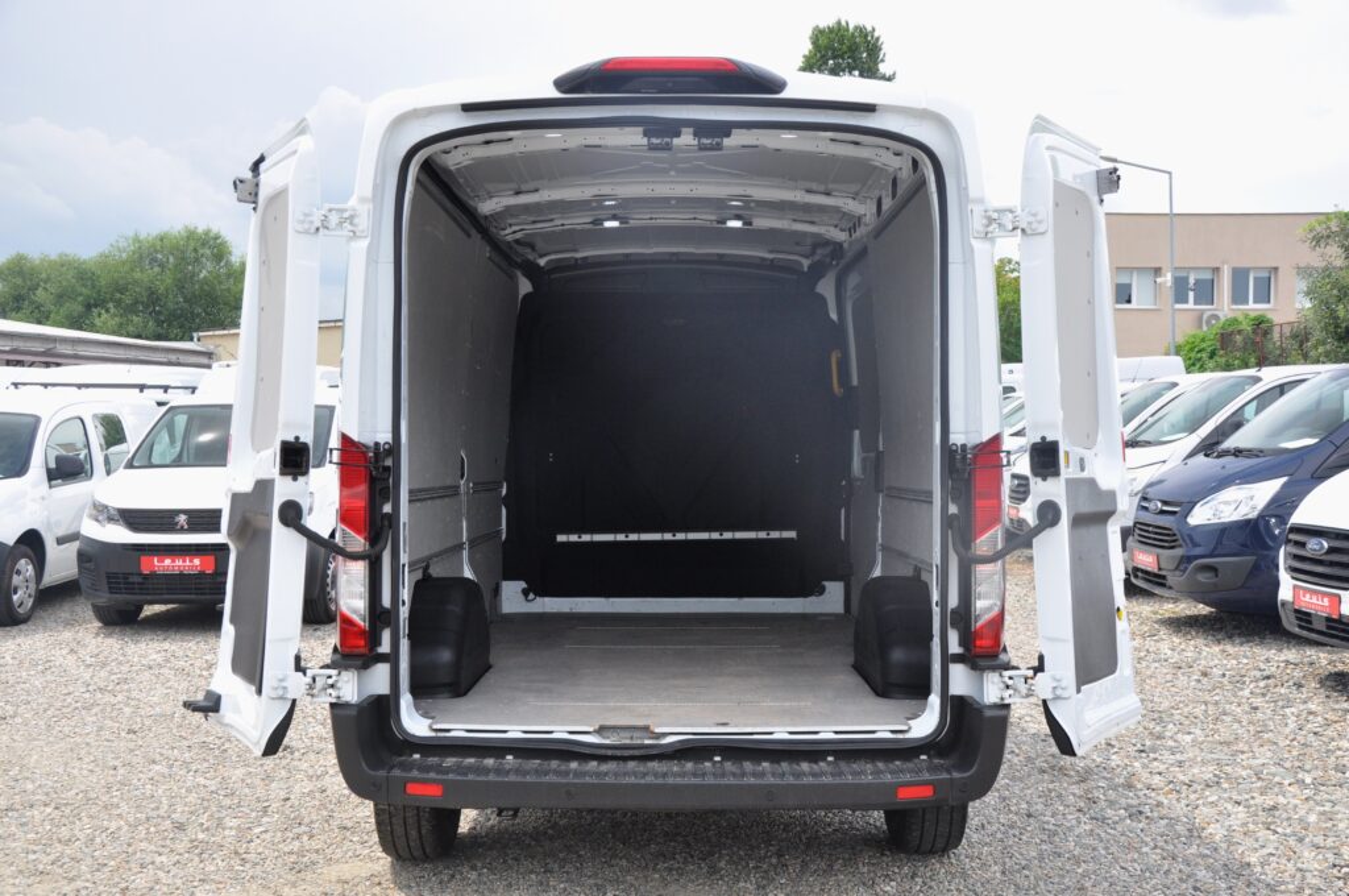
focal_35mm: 39
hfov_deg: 49.6
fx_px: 1460
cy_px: 448
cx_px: 674
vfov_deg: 34.1
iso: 500
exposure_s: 1/250
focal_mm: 26
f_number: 8
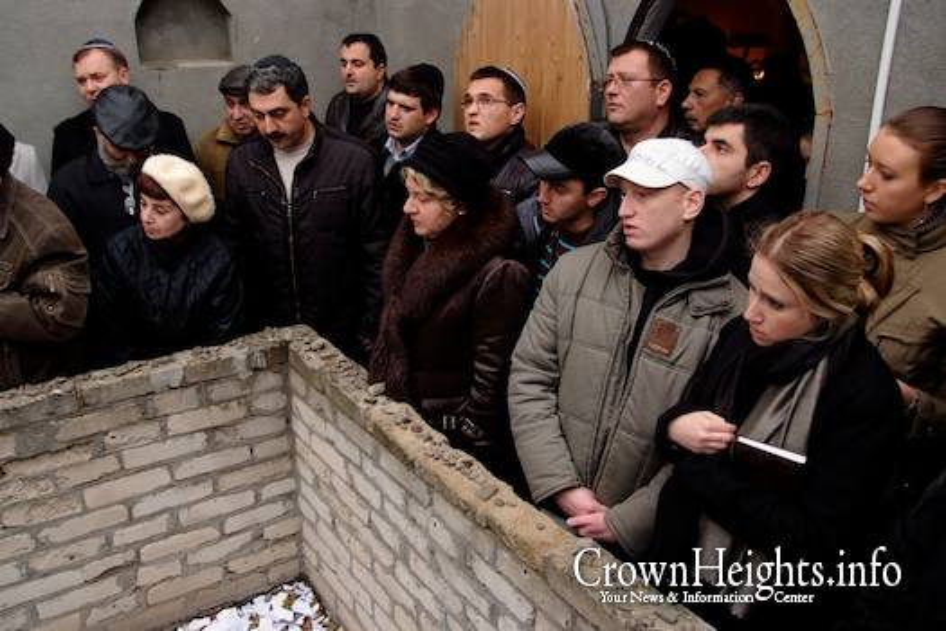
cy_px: 316
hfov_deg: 57.2
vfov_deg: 40.0
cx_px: 473
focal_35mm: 33
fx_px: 867
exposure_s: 1/160
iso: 800
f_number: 4.5
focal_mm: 22
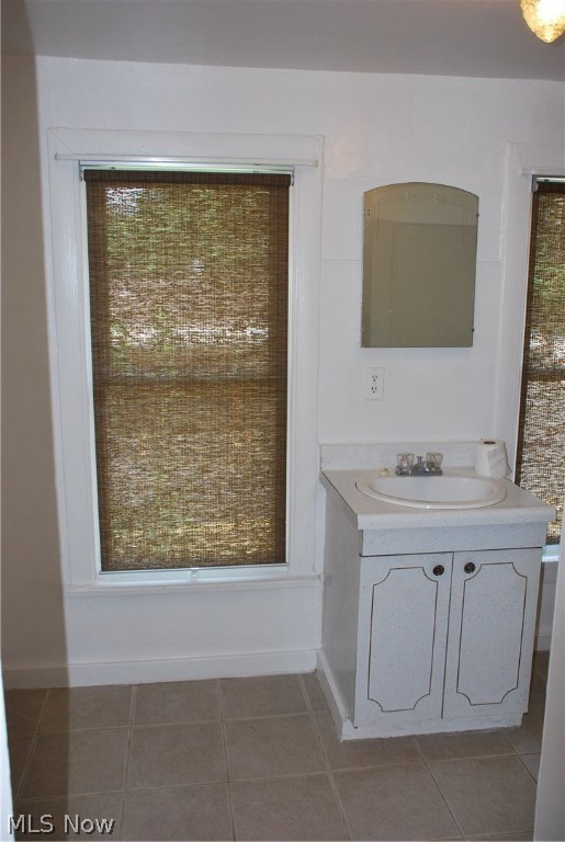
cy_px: 421
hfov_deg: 43.8
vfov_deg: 61.8
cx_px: 282
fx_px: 703
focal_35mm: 30
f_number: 4
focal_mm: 20
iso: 400
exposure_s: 1/60
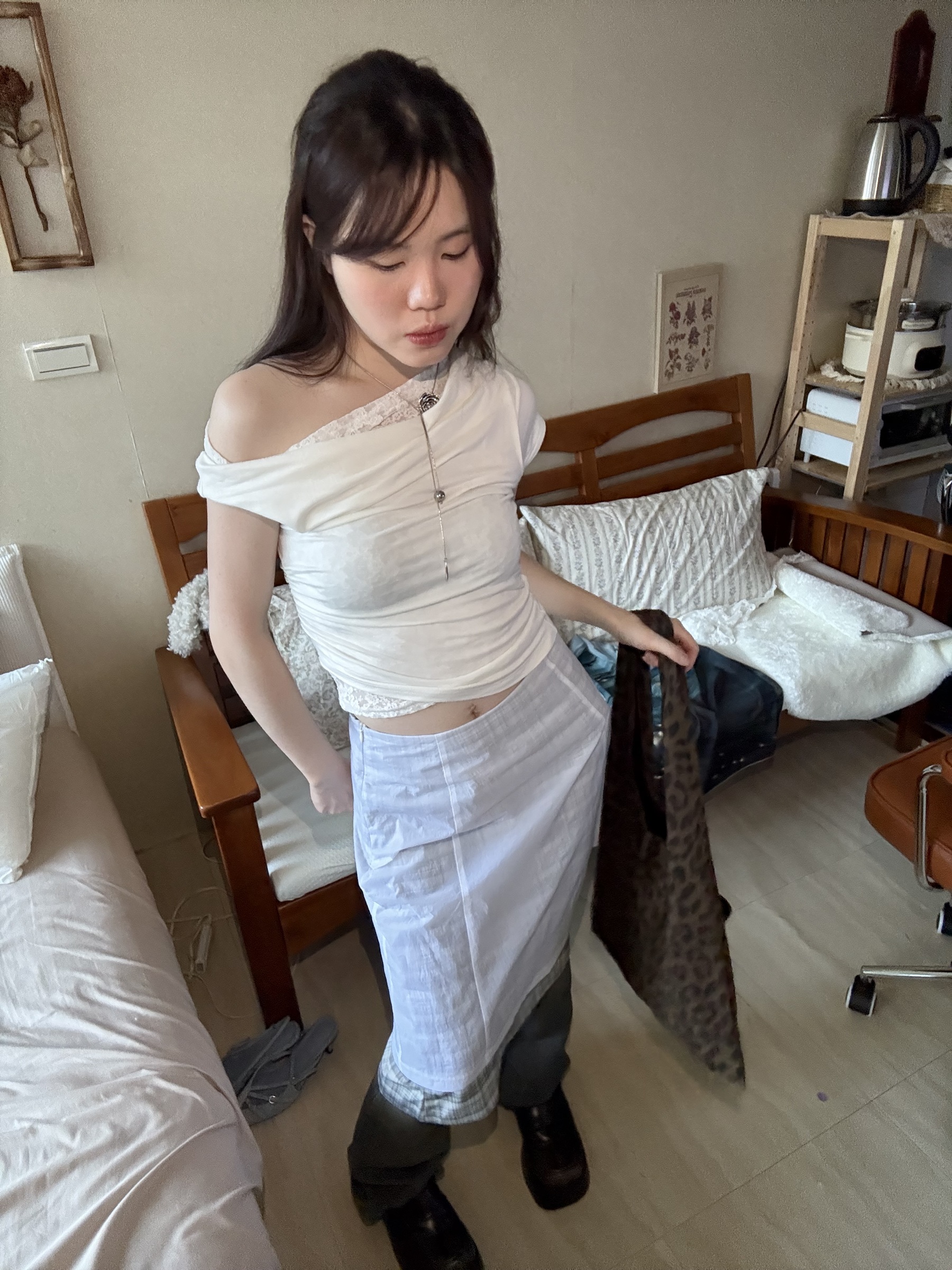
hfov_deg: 58.9
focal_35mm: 23
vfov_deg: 73.9
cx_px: 476
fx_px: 843
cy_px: 635
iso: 640
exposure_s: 1/30
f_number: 1.9
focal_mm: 2.69
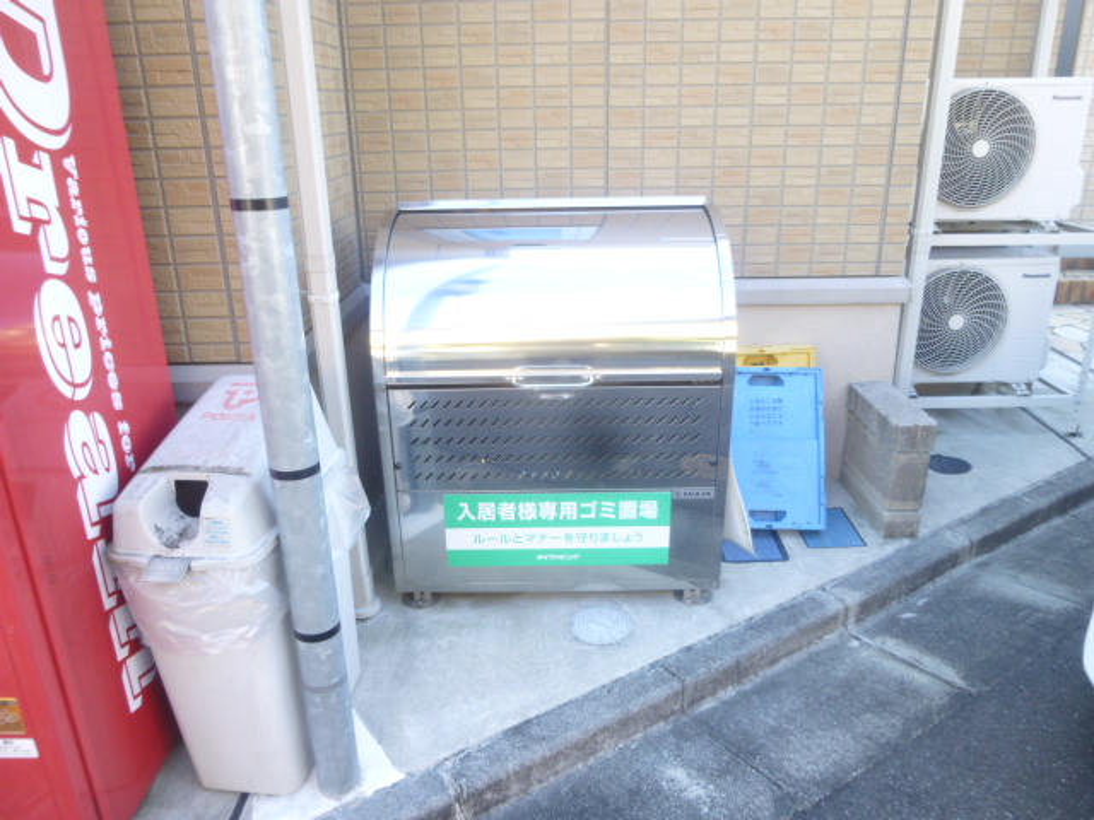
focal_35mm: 25
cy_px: 410
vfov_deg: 54.9
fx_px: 790
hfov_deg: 69.4
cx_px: 547
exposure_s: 1/60
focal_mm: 4.5
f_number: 3.1
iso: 100
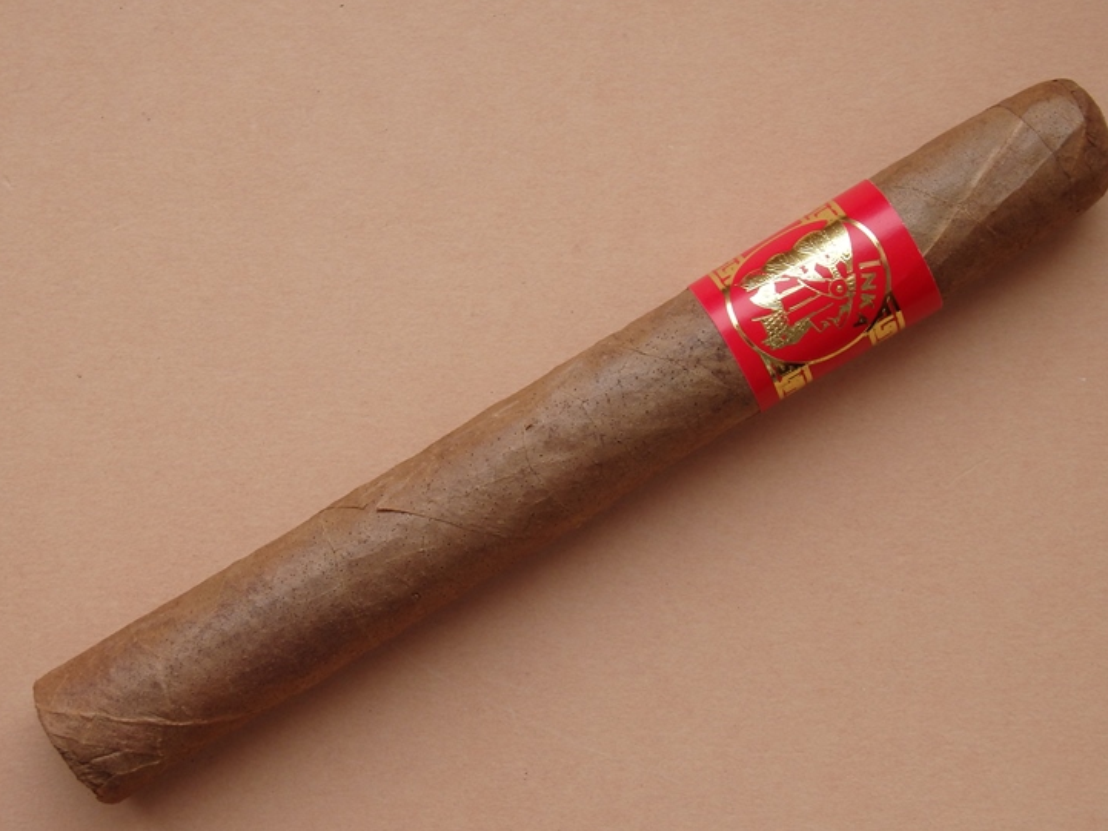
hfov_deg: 24.1
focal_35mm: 81
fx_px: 2593
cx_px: 586
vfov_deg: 18.2
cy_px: 459
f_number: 4.5
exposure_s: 1/10
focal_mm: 13.1
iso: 125
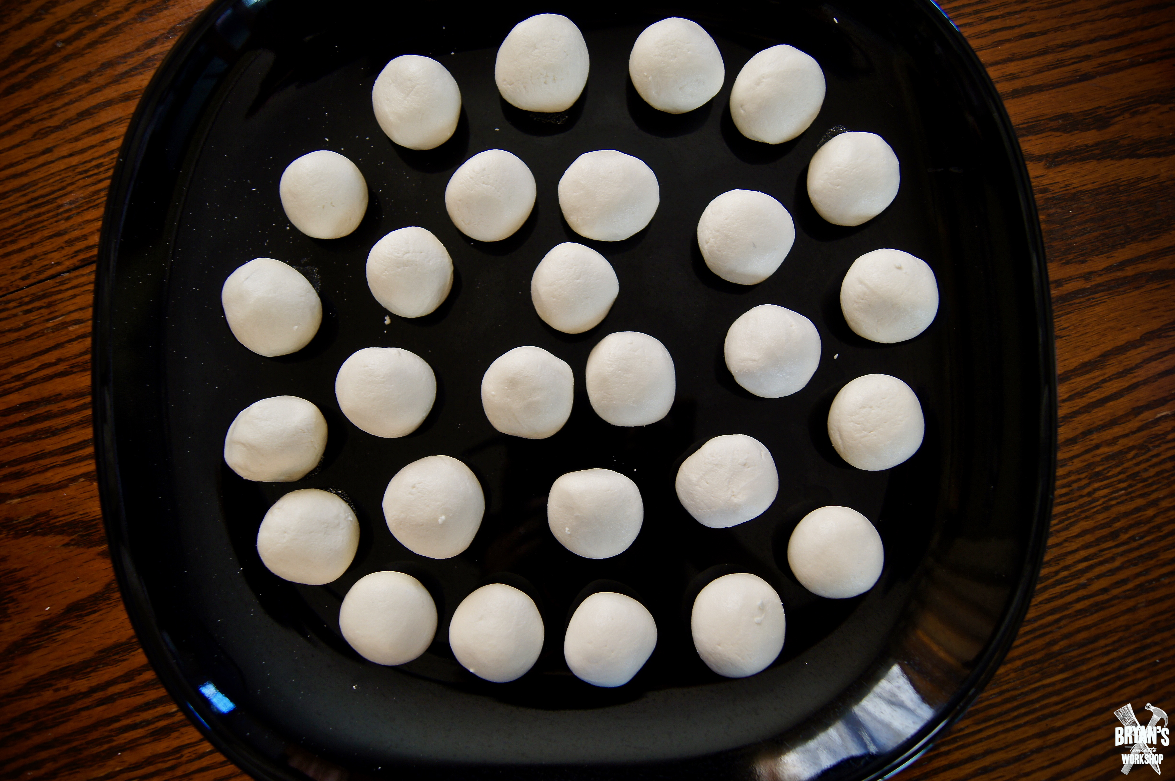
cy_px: 390
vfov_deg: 31.8
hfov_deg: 46.4
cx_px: 588
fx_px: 1369
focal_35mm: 42
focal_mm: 28
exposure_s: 1/50
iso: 320
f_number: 4.5
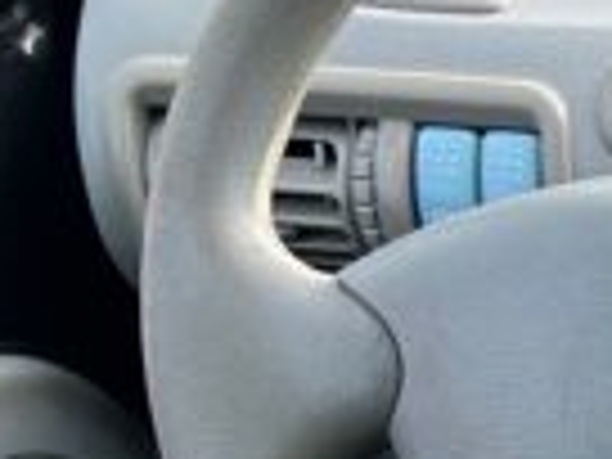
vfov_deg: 9.3
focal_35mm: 153
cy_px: 792
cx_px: 1746
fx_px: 2705
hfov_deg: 10.1
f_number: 1.5
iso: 50
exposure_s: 1/358
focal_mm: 5.7
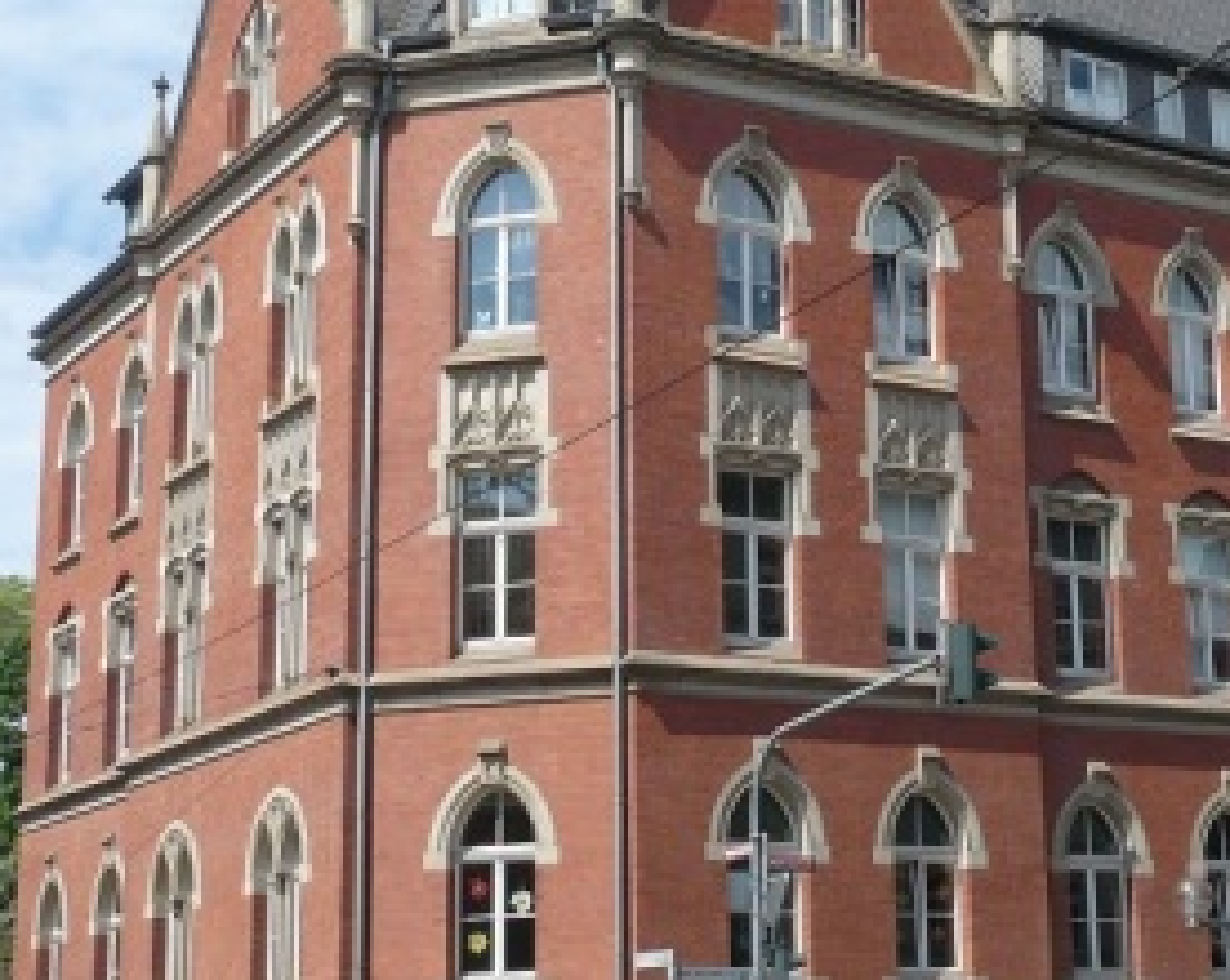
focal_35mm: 62
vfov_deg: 24.5
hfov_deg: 30.2
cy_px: 514
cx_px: 856
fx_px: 2254
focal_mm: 5.8
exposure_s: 1/250
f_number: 8
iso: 100
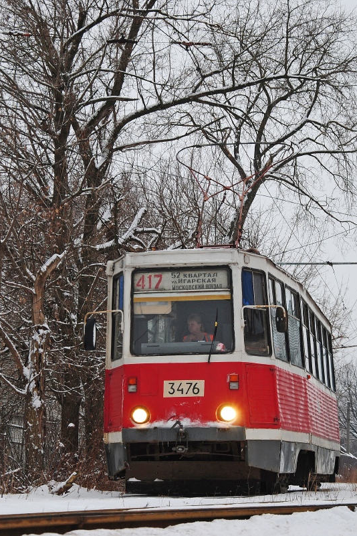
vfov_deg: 17.5
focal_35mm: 117
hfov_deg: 11.7
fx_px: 1740
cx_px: 136
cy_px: 268
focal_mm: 52
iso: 100
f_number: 5.6
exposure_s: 1/100
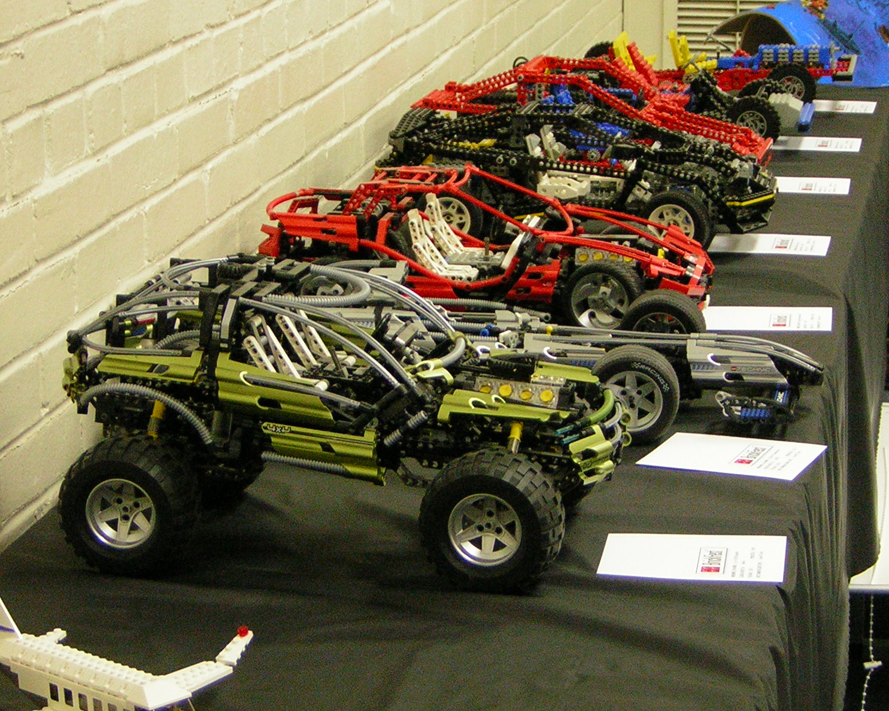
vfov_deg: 15.1
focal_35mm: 102
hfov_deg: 18.8
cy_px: 354
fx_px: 2684
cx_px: 460
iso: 178
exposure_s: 1/6.1
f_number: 4.4
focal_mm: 12.6
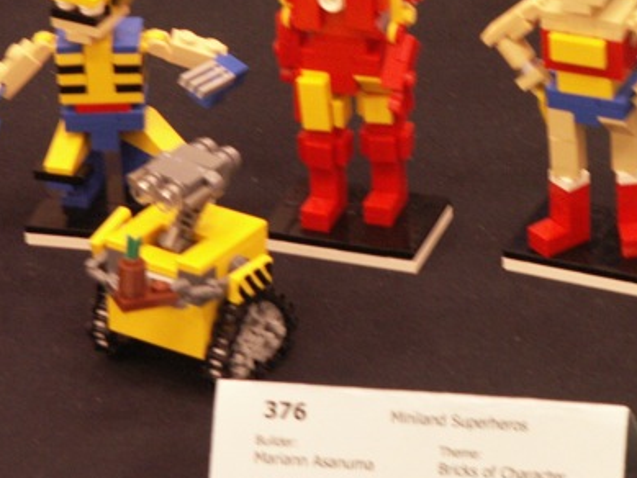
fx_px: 4418
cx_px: 511
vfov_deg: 6.2
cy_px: 97
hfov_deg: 8.2
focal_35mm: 240
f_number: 4
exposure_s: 1/10
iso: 160
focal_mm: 23.88
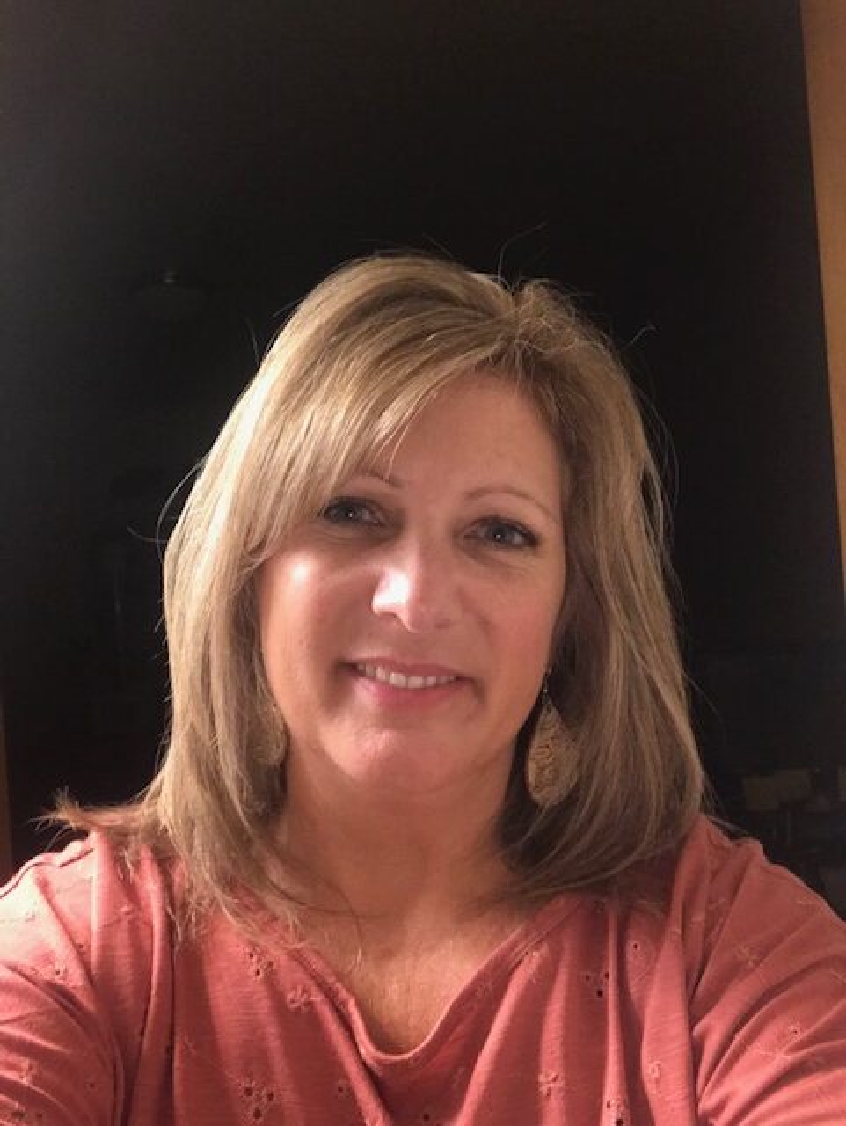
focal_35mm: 32
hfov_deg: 44.2
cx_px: 423
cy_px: 563
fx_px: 1041
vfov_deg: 56.8
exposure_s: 1/20
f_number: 2.2
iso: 125
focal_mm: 2.87
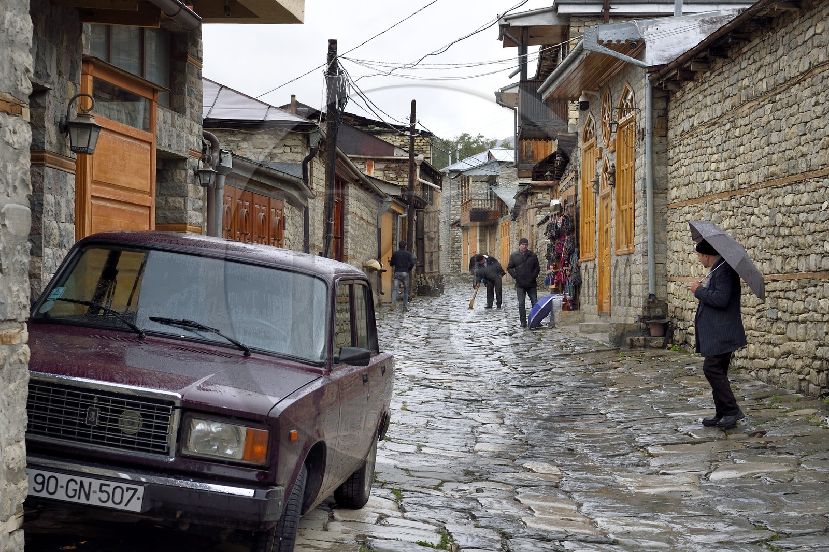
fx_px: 1496
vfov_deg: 20.9
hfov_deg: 31.0
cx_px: 414
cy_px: 276
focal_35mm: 65
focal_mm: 65
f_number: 10
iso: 800
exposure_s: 1/500
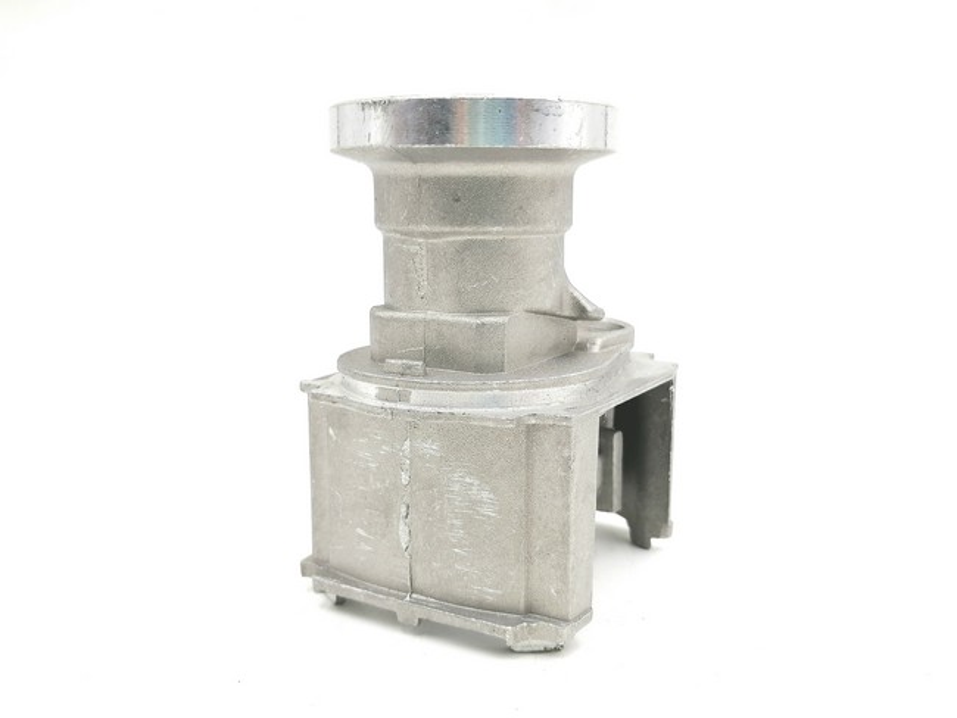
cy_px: 359
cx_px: 478
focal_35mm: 34
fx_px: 940
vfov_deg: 41.8
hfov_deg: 53.9
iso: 50
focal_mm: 5.3
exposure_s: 1/125
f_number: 1.8
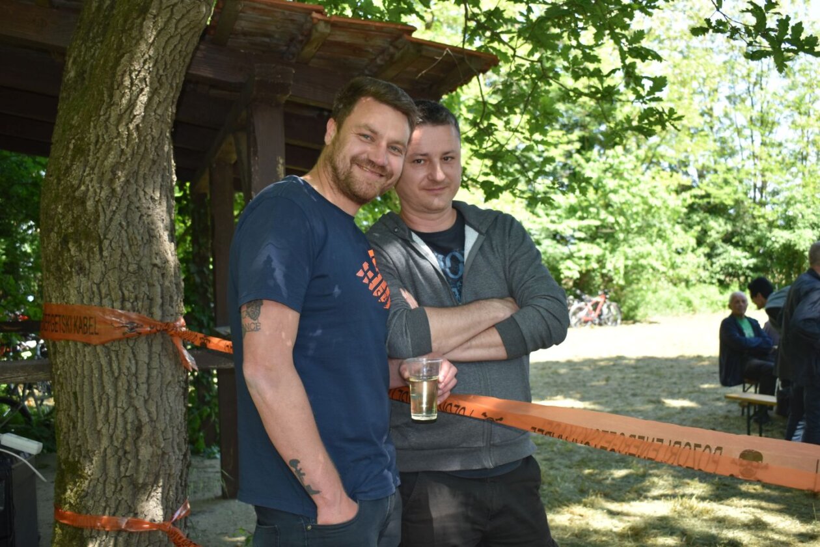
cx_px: 410
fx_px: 888
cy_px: 274
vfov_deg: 34.2
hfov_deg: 49.6
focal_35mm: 39
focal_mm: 26
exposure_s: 1/200
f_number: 5
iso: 250
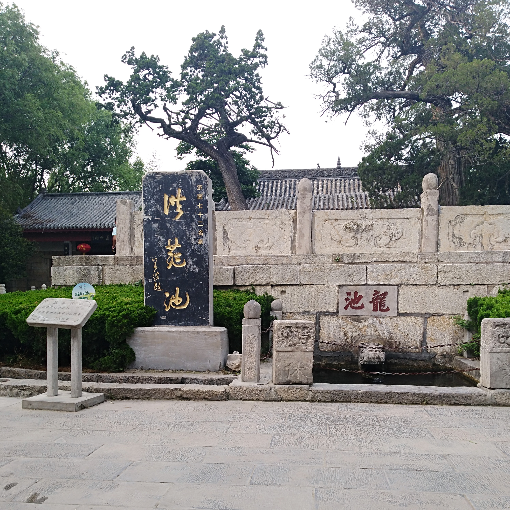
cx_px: 253
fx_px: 517
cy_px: 326
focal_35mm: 31
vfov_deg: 51.9
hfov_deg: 52.5
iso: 100
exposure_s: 1/205
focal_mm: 3.83
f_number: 2.2
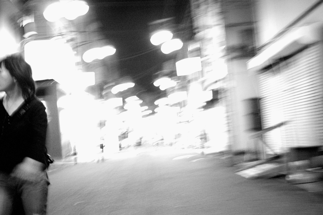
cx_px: 162
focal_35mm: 41
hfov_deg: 47.4
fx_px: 368
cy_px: 108
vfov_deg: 32.6
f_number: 2.8
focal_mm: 24.2
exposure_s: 1/10
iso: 800
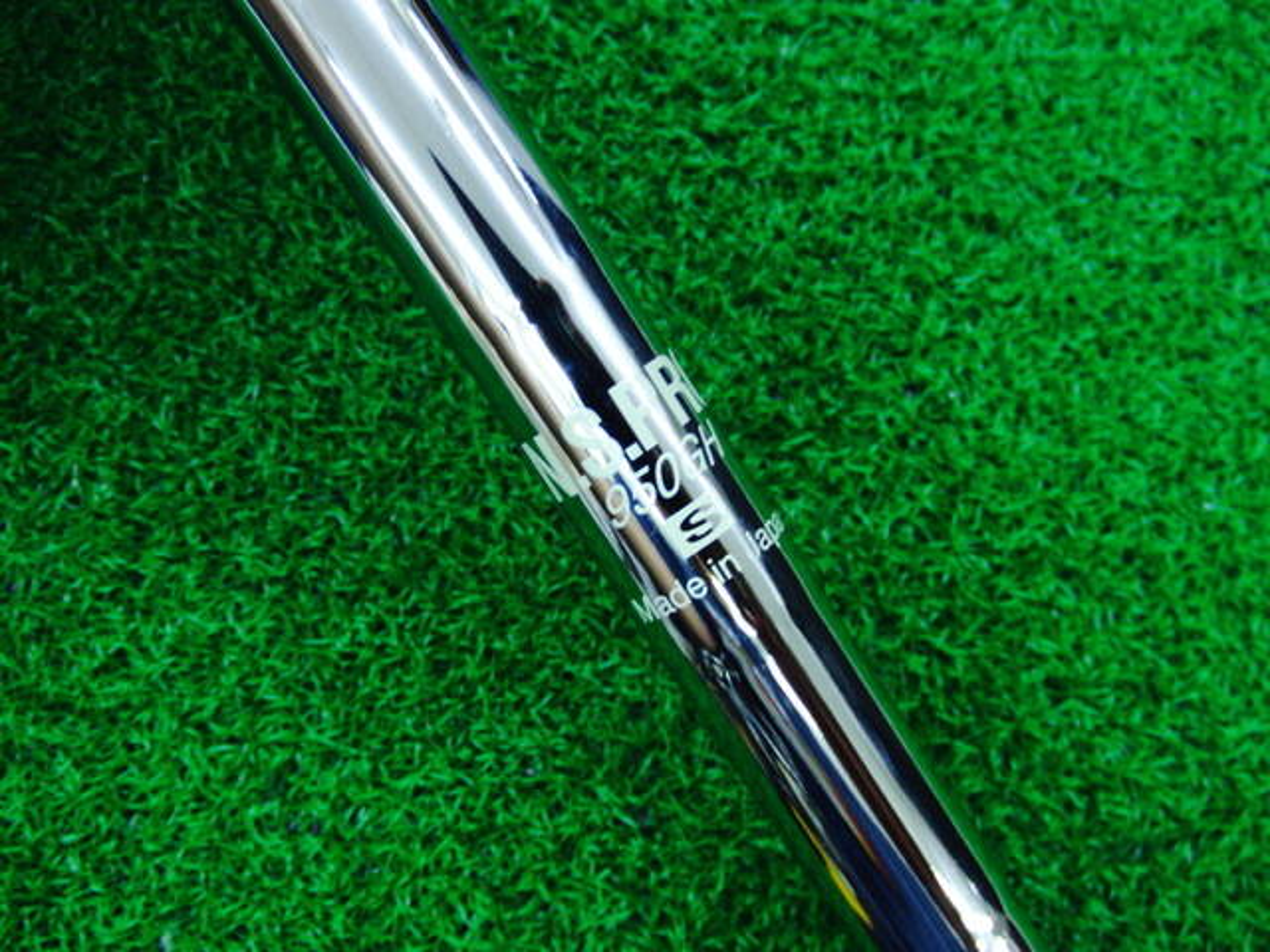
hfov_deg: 50.1
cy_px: 476
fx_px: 1357
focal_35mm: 37
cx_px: 635
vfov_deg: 38.7
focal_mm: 6.42
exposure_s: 1/40
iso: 400
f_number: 3.6
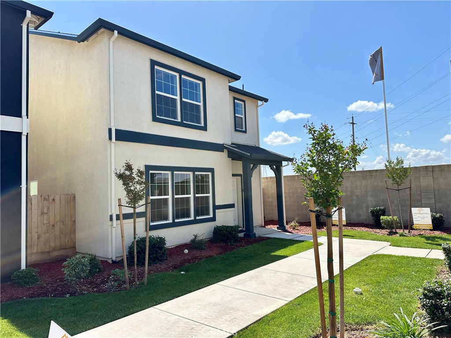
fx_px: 313
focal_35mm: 24
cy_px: 169
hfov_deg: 71.6
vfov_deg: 56.8
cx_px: 226
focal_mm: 6.86
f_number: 1.78
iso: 80
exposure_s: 1/4016
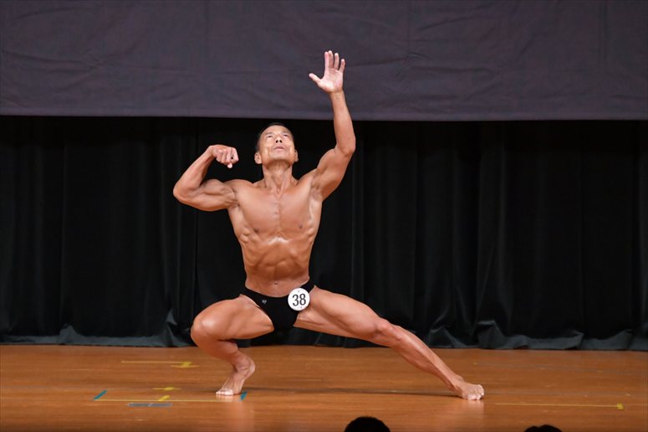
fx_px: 6207
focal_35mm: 345
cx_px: 324
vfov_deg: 4.0
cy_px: 216
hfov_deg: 6.0
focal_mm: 230
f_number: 5.6
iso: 5000
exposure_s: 1/400
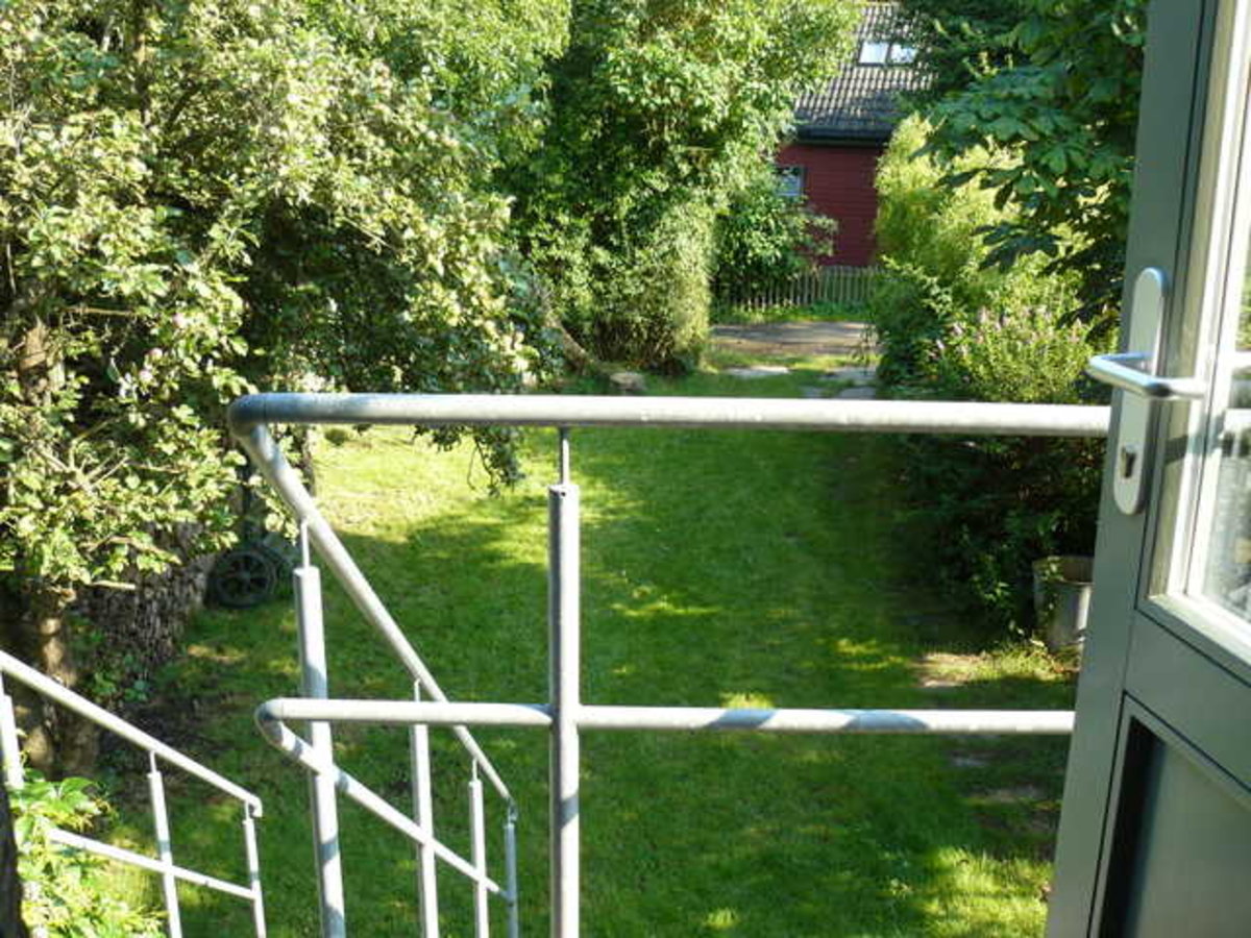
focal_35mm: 36
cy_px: 469
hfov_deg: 51.4
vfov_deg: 39.7
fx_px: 1301
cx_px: 626
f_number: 4
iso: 100
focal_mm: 6
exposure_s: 1/100
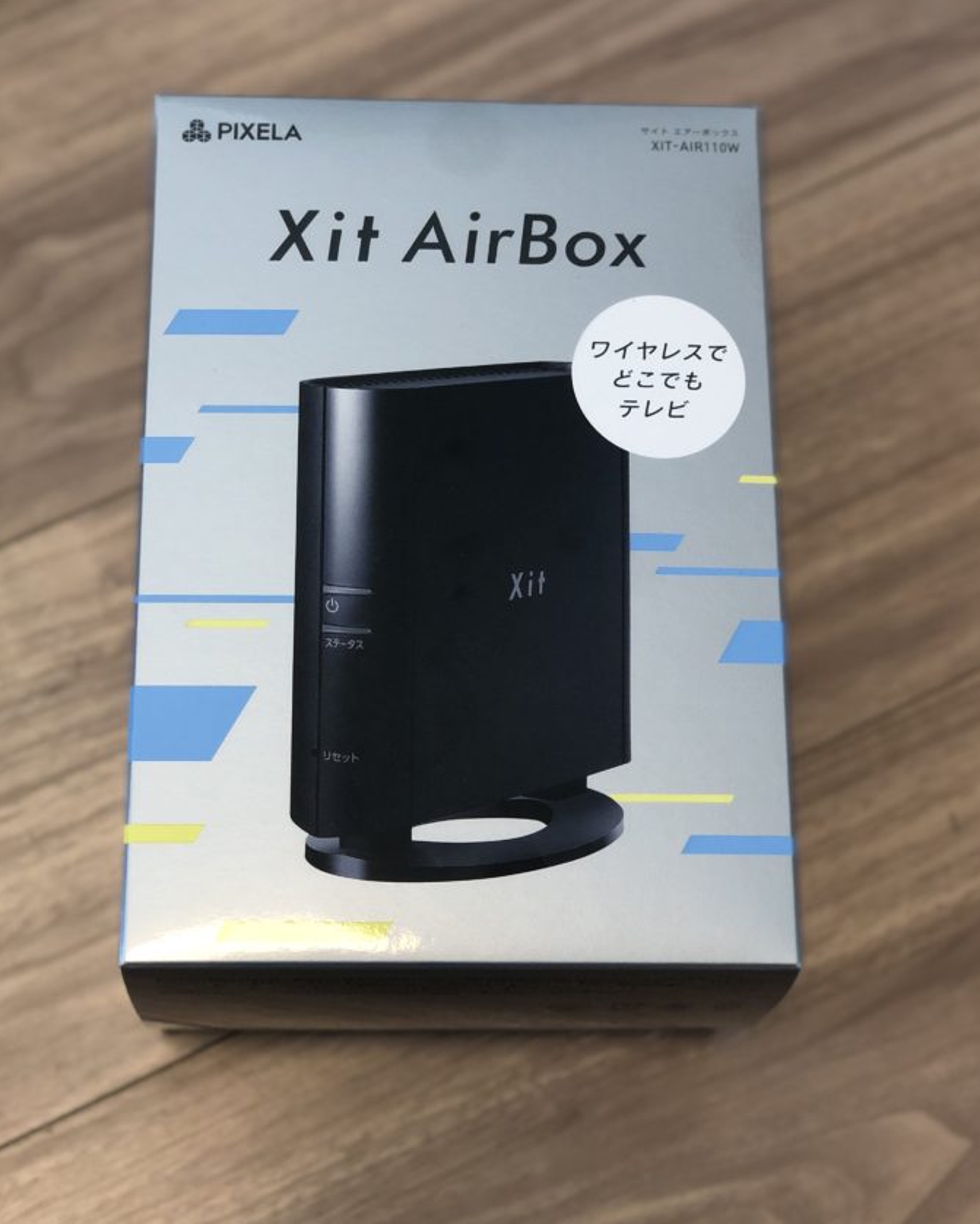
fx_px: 2247
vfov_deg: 30.5
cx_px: 457
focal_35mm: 62
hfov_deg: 24.6
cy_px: 552
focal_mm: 6
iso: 64
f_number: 2.4
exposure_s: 1/56
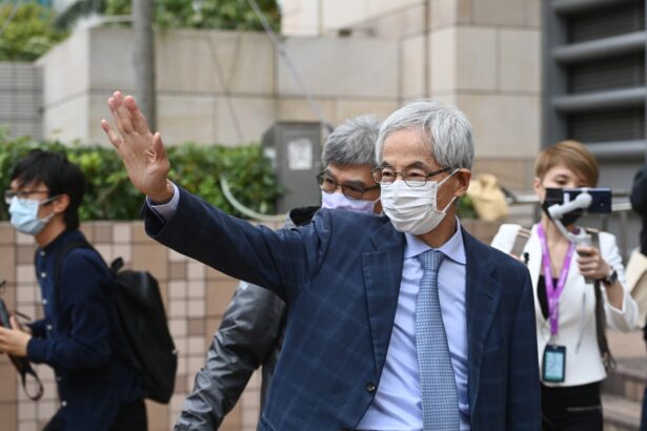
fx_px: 1258
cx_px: 324
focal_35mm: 70
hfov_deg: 28.8
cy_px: 216
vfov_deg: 19.5
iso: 140
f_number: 4
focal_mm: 70
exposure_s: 1/400
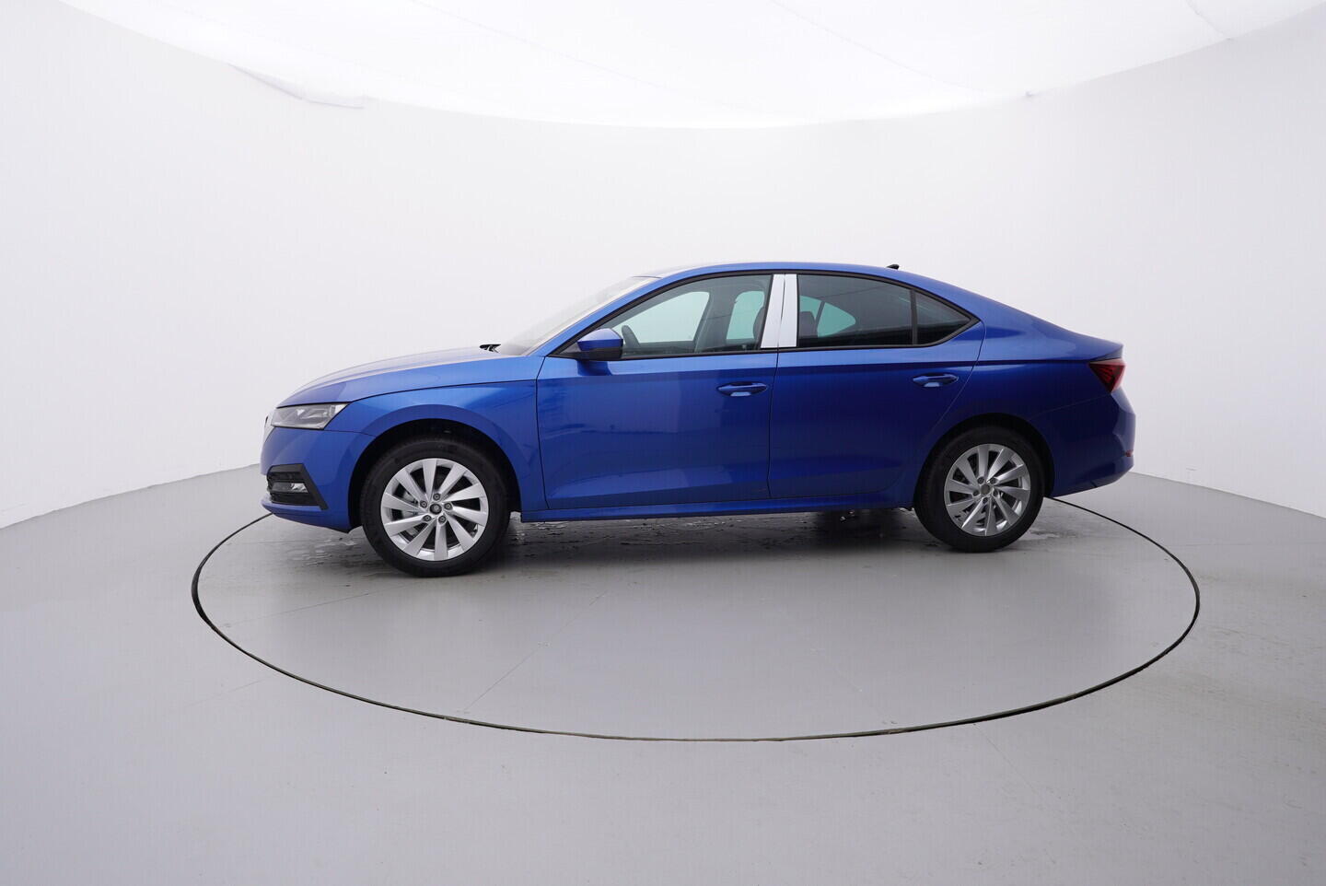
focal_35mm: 22
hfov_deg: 77.3
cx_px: 663
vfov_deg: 56.2
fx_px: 829
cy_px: 443
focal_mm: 15
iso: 200
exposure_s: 1/80
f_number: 5
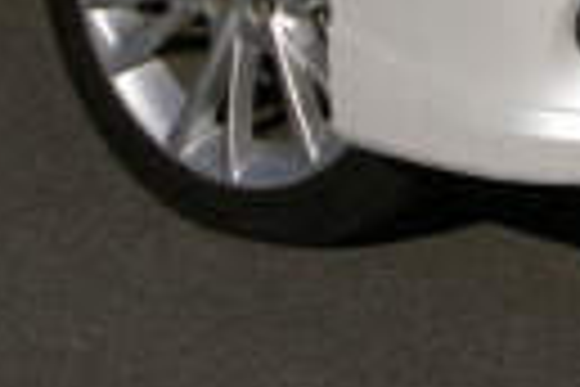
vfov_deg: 4.8
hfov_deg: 7.3
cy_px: -490
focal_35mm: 282
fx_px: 4543
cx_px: 683
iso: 200
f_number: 11
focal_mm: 38
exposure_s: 1/1000
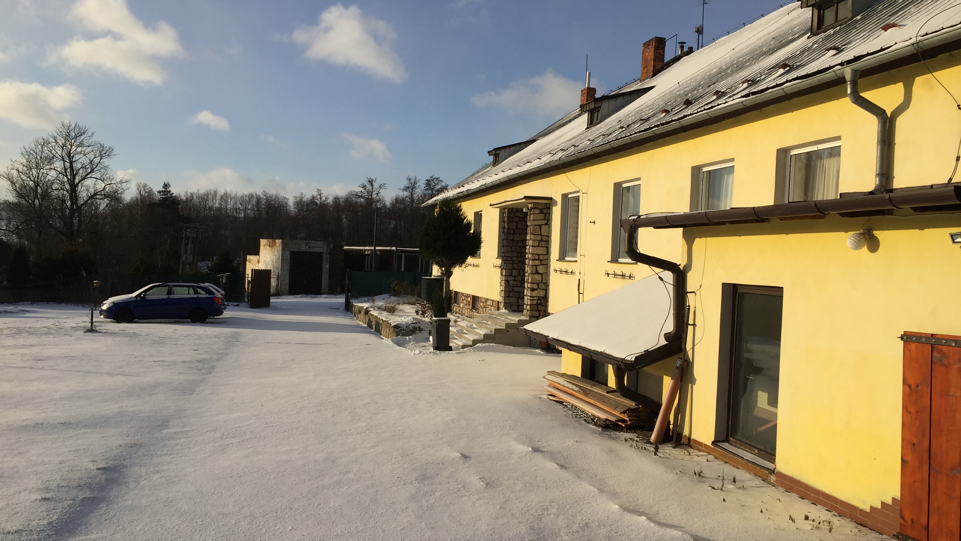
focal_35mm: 32
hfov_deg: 61.0
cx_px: 482
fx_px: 815
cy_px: 272
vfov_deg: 36.7
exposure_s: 1/2326
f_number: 2.2
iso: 32
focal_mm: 4.15
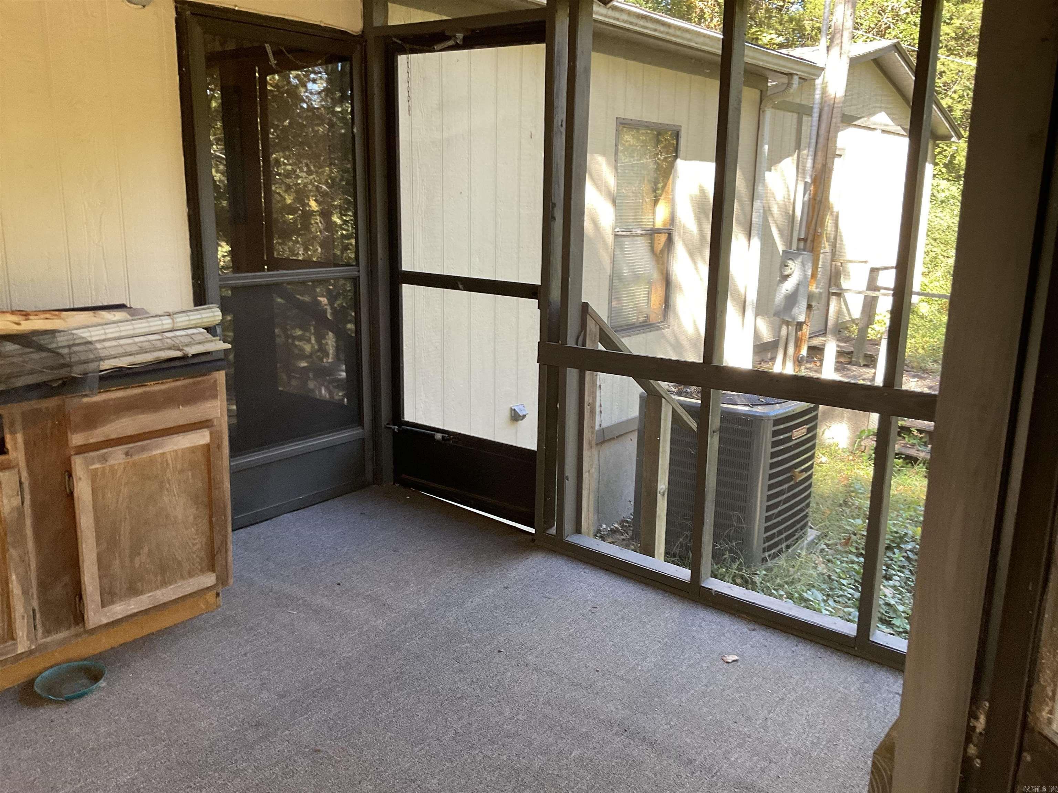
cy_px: 396
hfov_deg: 61.7
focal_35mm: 29
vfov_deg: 48.2
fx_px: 886
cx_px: 529
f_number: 1.8
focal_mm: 3
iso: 64
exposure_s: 1/86
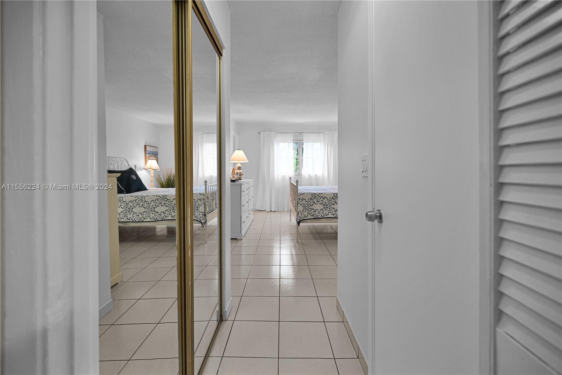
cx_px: 281
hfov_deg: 104.2
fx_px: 219
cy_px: 188
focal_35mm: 14
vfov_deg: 81.2
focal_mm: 14
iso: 100
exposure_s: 1/60
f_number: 4
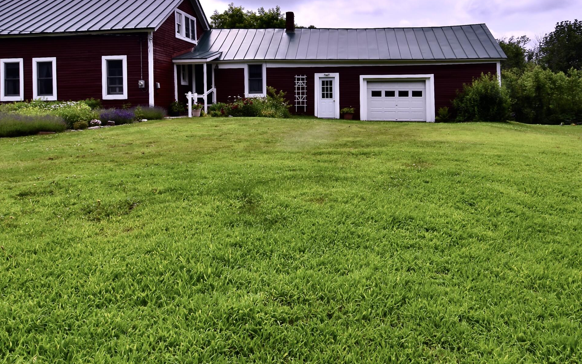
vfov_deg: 49.7
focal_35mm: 24
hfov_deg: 74.7
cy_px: 106
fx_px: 381
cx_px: 304
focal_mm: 10
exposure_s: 1/200
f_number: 13
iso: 100
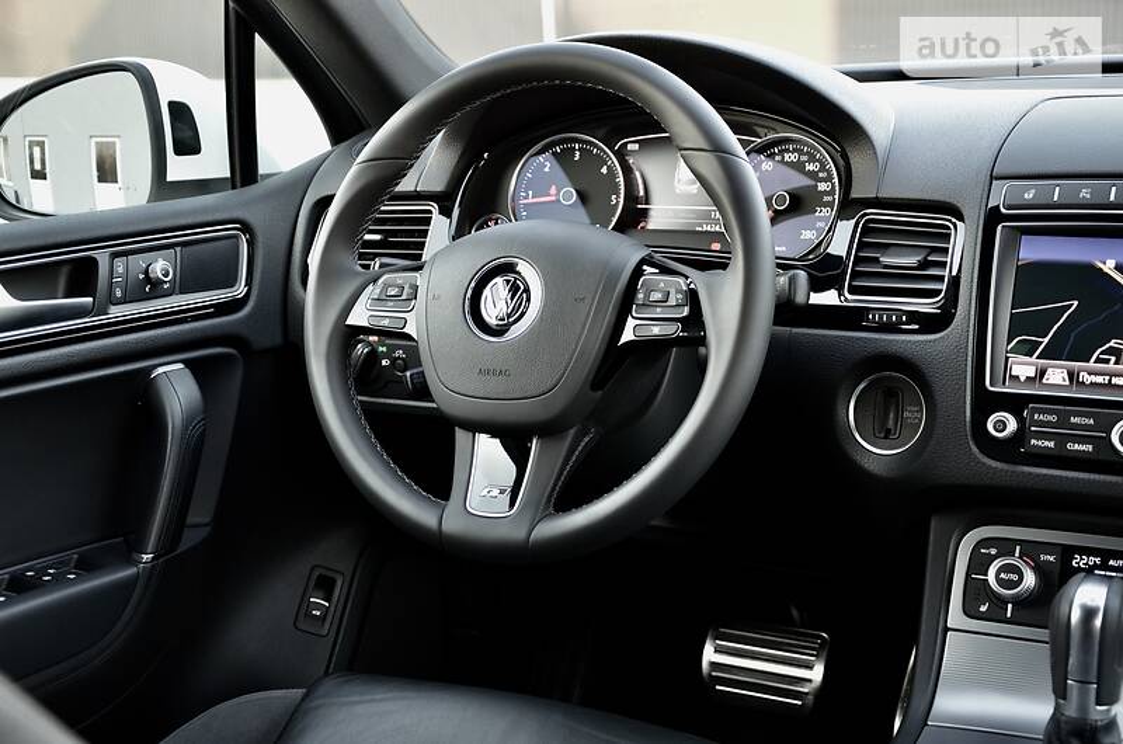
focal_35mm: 48
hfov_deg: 41.2
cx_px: 562
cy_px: 372
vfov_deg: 28.0
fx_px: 1494
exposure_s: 1/30
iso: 800
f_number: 4.2
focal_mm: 32
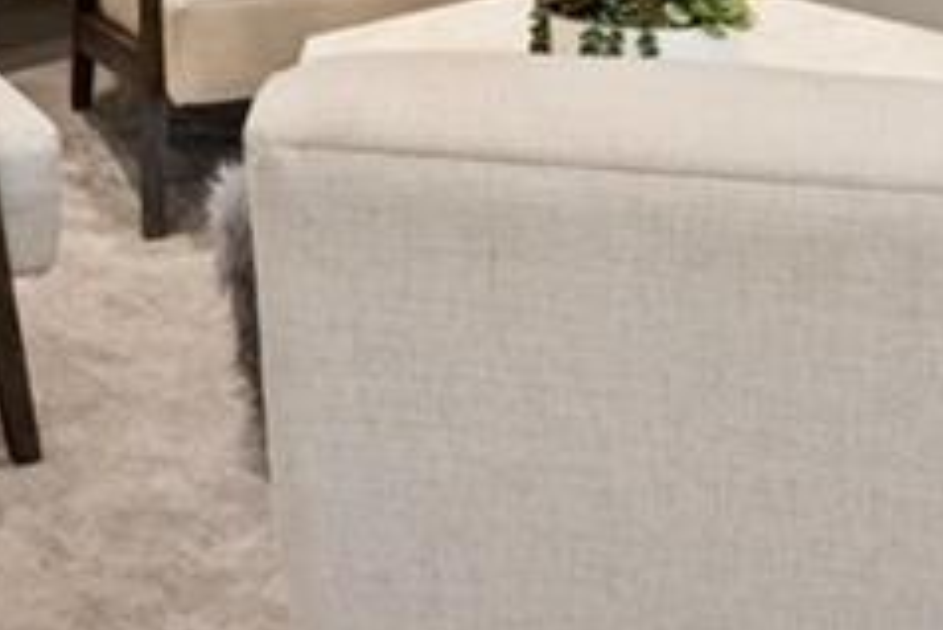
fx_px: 2464
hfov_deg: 21.6
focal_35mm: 94
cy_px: -638
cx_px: 289
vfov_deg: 12.7
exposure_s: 1/4
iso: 400
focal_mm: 14
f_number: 8
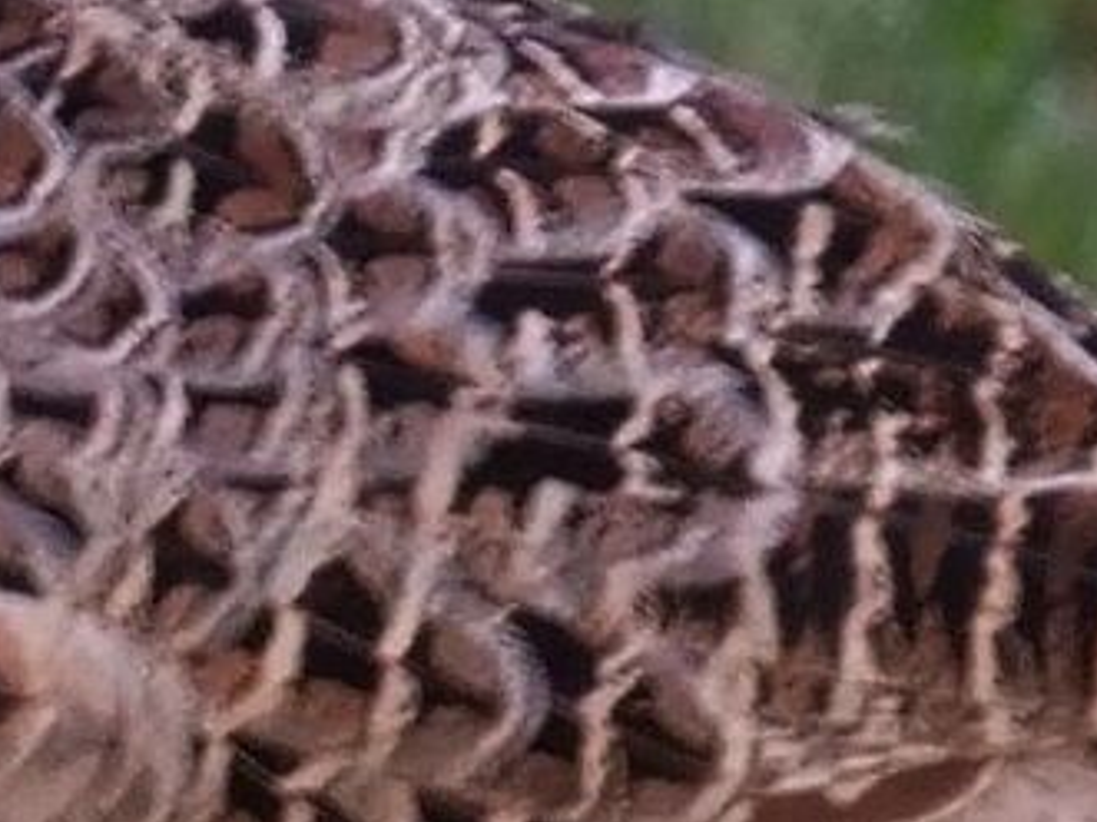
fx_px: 183739
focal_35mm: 5800
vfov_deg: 0.3
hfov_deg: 0.3
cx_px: -1143
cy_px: 375
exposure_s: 1/50
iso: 800
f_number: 8
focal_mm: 400
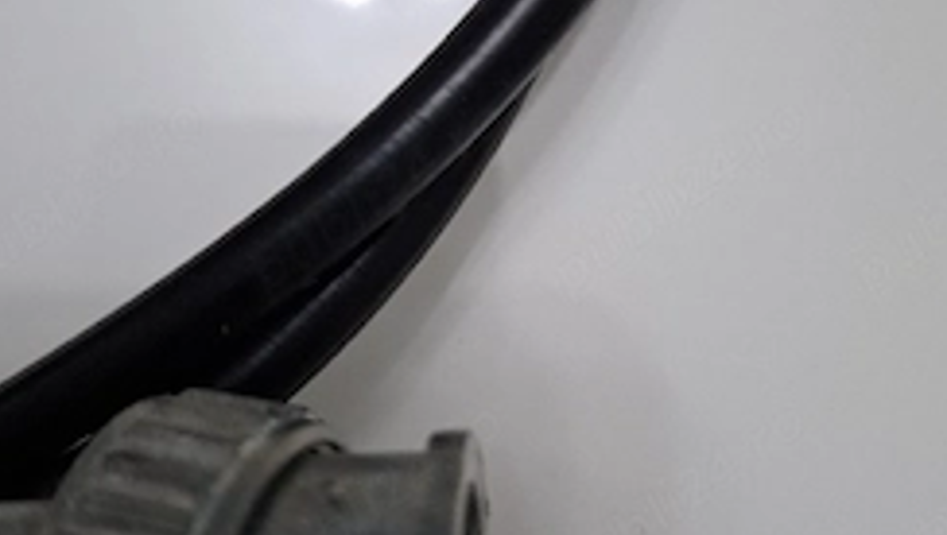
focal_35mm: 41
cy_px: 244
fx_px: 1031
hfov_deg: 49.3
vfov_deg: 29.1
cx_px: 454
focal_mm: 5.54
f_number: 1.8
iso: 250
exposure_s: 1/100
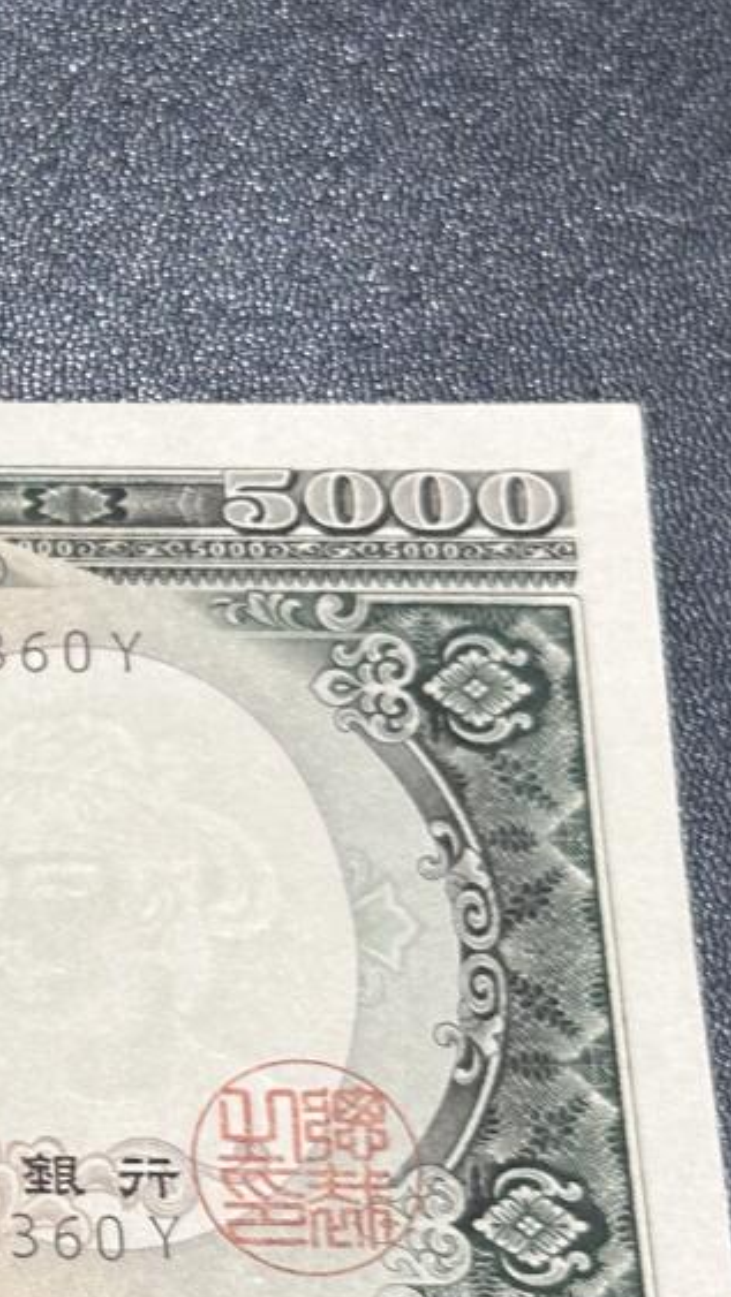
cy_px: 912
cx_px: -696
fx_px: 4476
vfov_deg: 16.4
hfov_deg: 8.8
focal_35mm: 130
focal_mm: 6.86
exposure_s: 1/50
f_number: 1.78
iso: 125
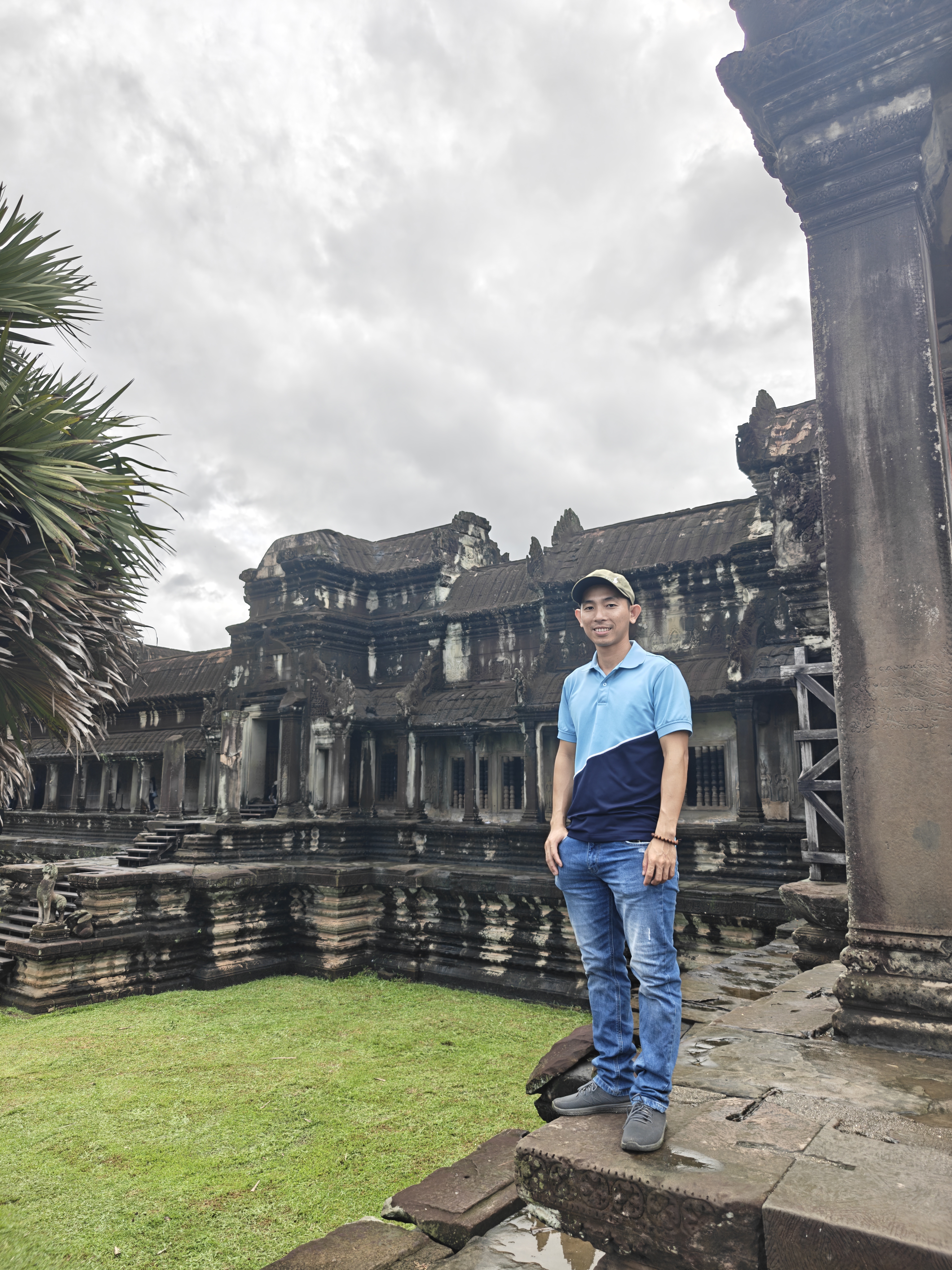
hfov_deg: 58.9
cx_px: 476
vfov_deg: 73.9
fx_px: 843
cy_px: 635
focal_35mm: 23
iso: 50
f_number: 1.6
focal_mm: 6.06
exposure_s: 1/540
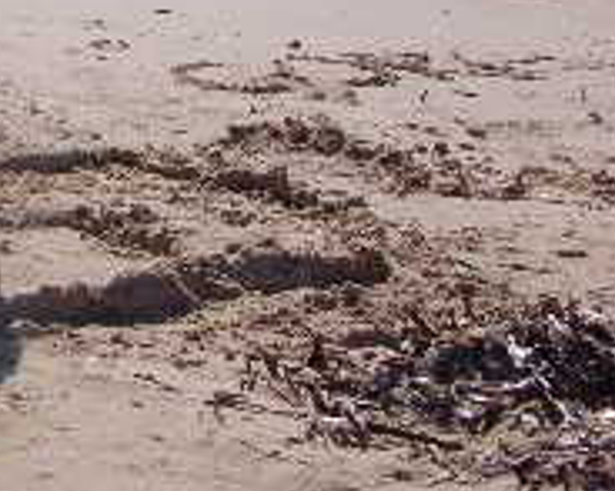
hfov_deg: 14.3
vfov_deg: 13.6
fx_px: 2001
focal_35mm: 110
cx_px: -642
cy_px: -90
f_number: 9
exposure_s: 1/640
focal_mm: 18
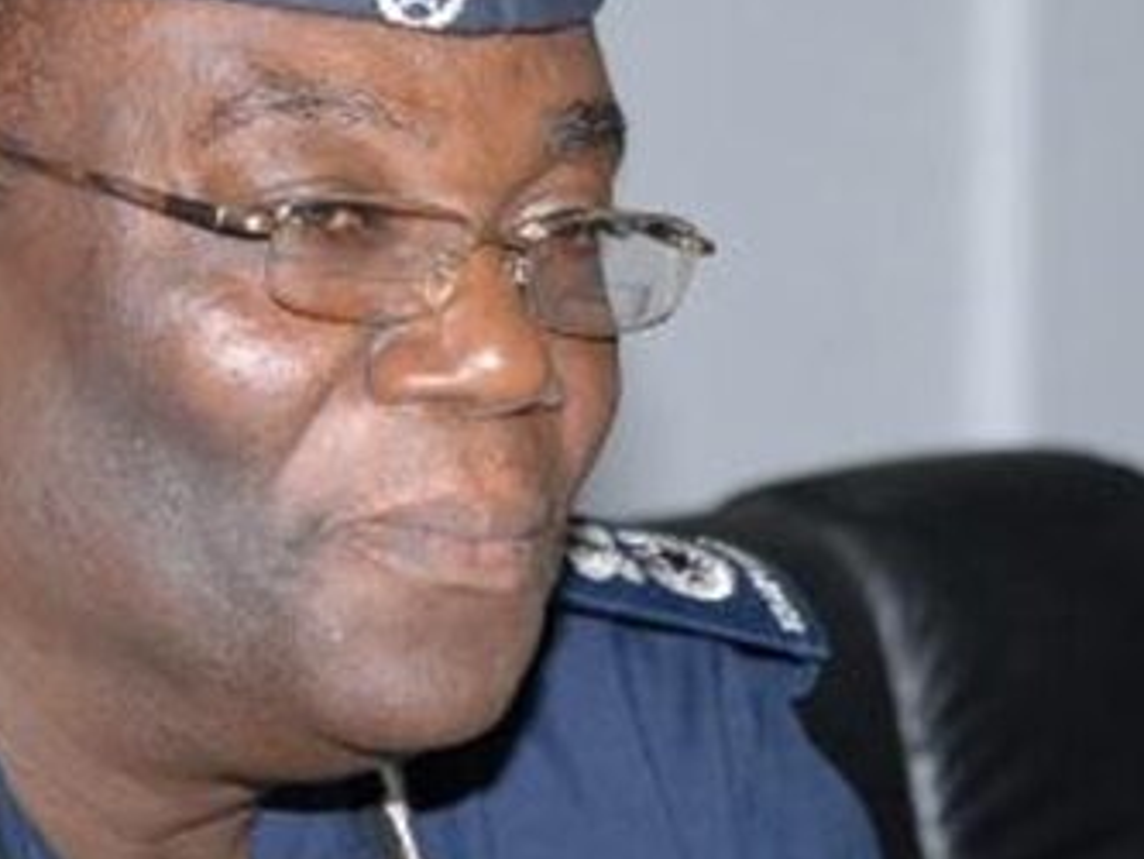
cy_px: 232
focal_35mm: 247
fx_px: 8161
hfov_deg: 8.0
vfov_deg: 6.0
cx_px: 416
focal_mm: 95
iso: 640
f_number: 6.3
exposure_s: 1/60
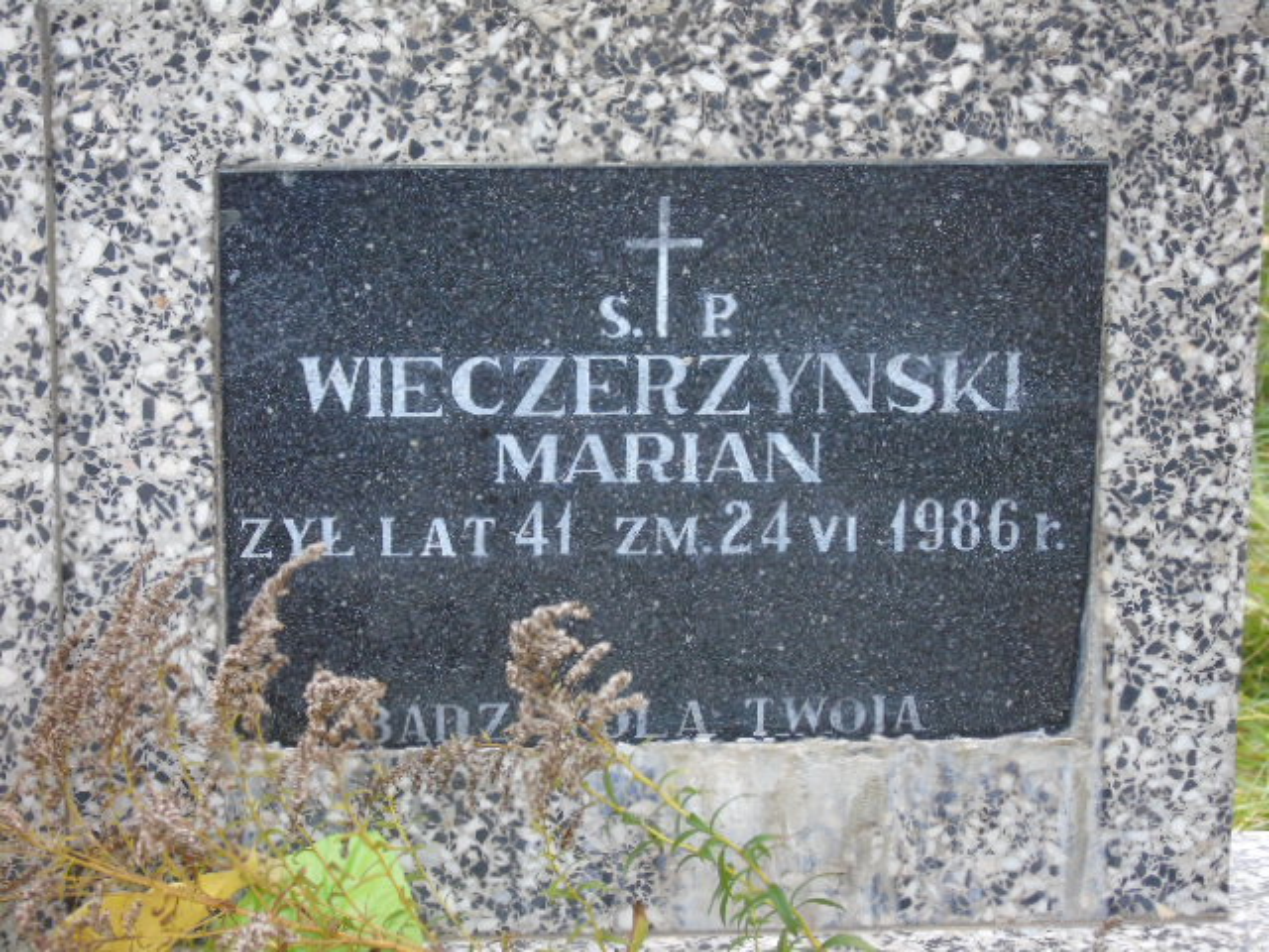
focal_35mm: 142
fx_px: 5206
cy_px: 476
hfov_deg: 13.9
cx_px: 634
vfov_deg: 10.4
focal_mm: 25
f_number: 4.7
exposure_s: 1/125
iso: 400
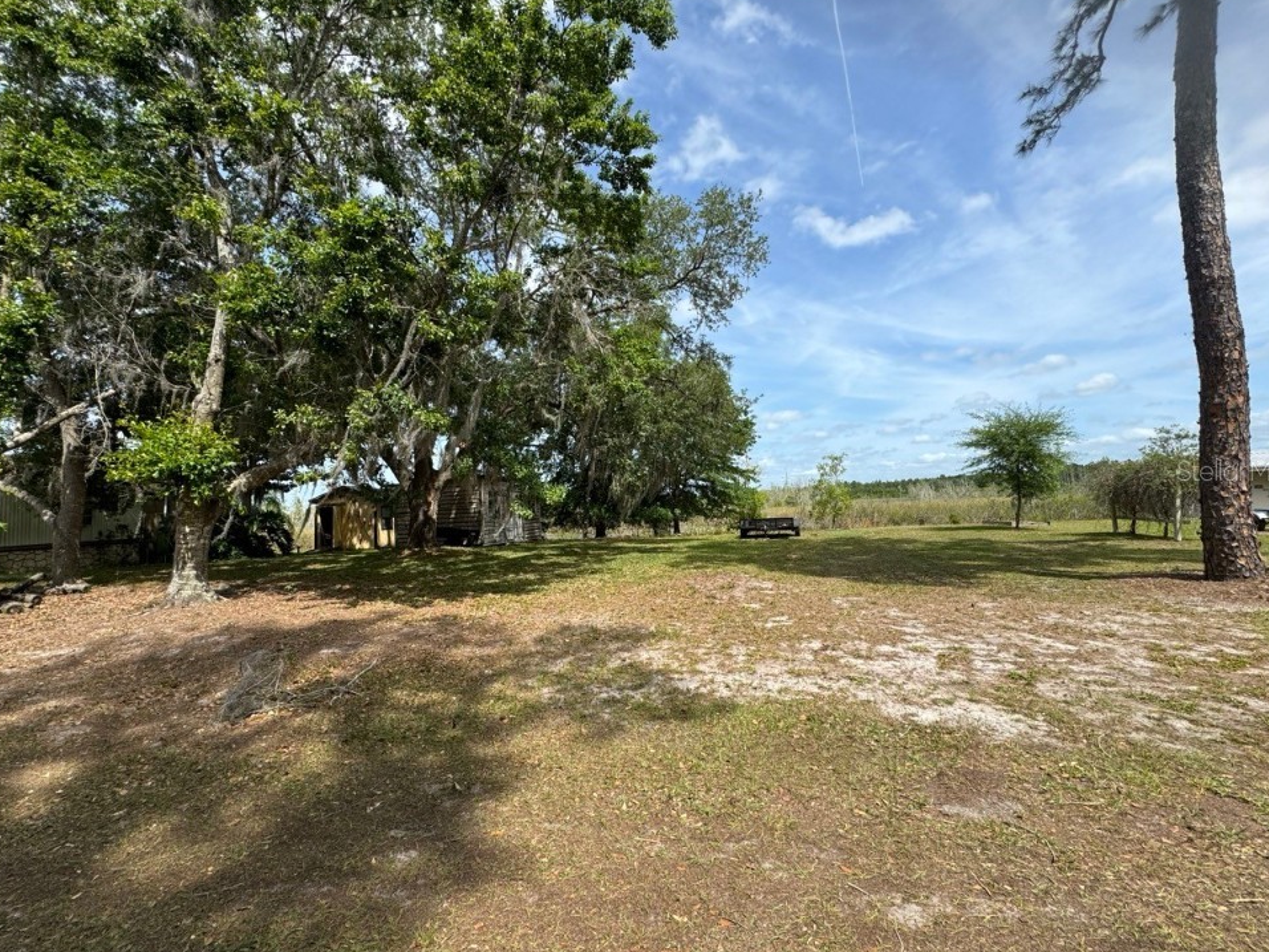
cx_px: 623
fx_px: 550
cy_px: 470
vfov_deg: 81.7
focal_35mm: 15
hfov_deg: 98.2
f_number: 2.2
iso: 50
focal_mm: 2.22
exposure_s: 1/1346
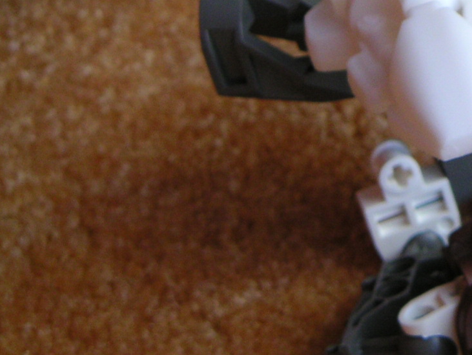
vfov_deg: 8.5
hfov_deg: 11.2
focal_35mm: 175
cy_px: 142
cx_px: 397
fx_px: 2387
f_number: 3.6
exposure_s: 1/90
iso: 160
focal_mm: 13
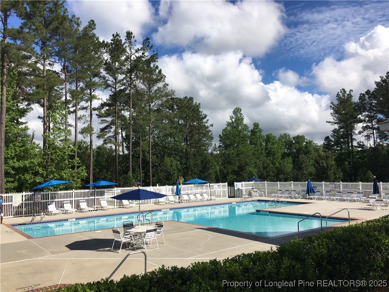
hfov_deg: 61.7
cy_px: 146
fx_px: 326
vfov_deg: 48.2
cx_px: 194
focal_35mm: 29
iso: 25
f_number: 2.2
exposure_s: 1/2331
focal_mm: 4.15
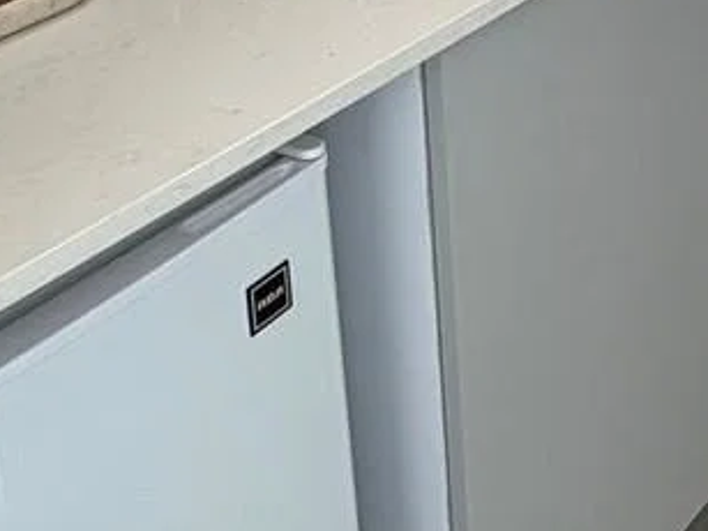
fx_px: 1492
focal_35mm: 73
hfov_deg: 23.5
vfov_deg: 17.4
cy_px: -346
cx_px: 929
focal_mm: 2.22
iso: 80
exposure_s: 1/120
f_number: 2.2
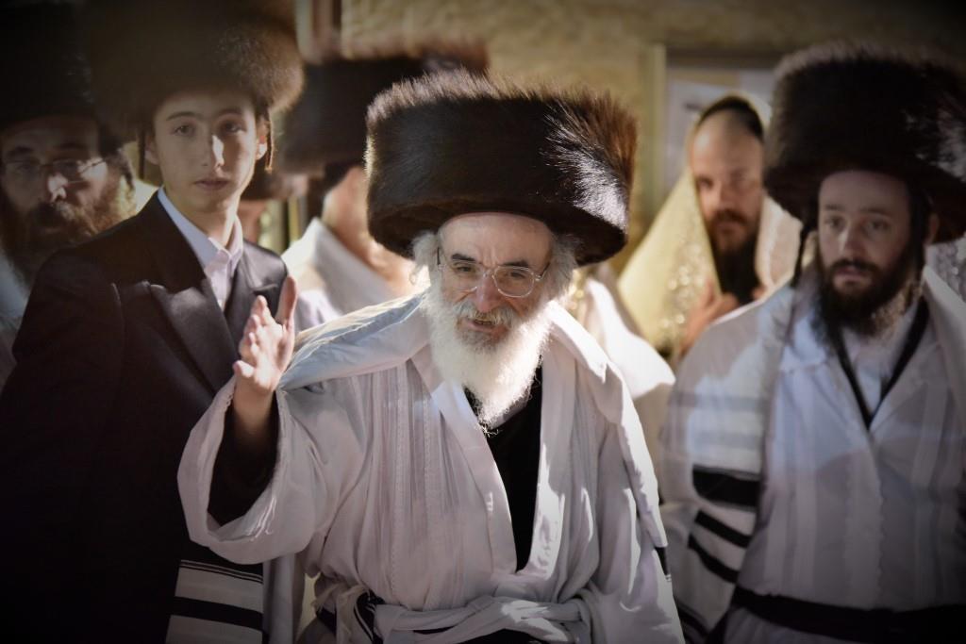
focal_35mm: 160
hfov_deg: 12.8
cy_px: 322
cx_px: 483
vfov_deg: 8.6
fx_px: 4294
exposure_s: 1/100
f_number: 2.8
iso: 6400
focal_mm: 160
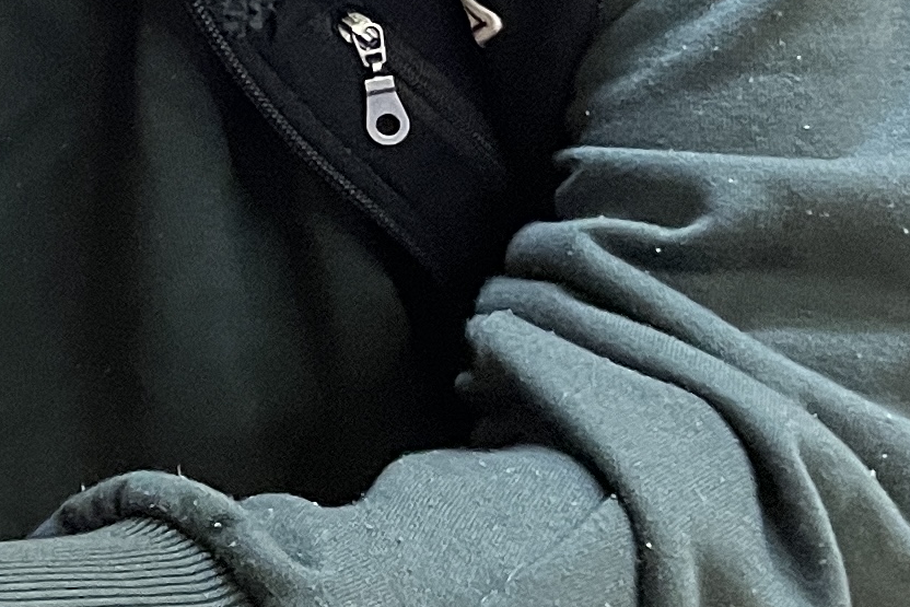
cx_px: -1075
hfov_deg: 13.0
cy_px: -59
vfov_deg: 10.4
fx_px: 3312
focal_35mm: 131
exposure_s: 1/60
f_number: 1.6
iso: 200
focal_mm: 4.2
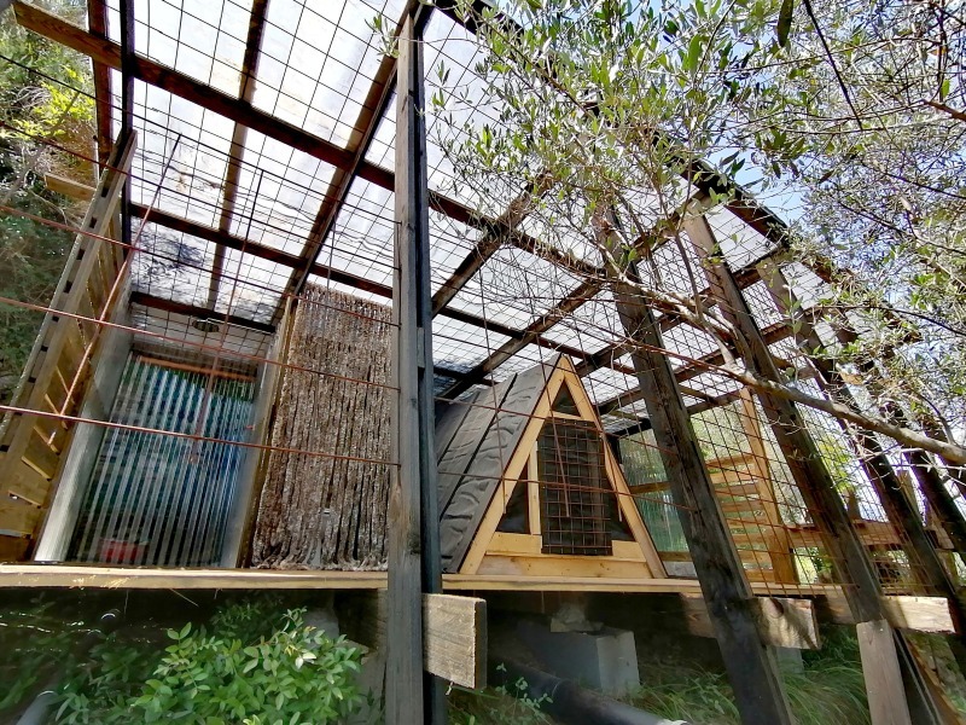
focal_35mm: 17
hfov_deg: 91.0
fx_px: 474
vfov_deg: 74.7
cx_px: 483
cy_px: 362
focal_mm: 2.7
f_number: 2.4
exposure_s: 1/411
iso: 50
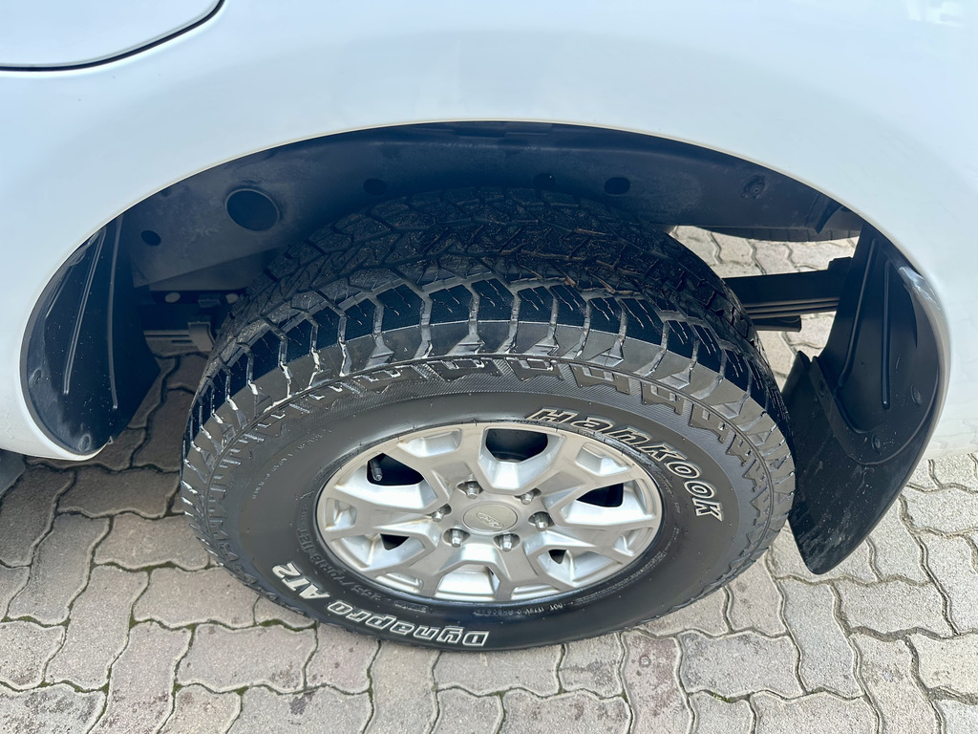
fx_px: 678
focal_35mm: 24
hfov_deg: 71.6
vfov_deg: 56.8
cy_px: 367
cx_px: 489
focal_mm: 6.86
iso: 160
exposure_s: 1/121
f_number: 1.78
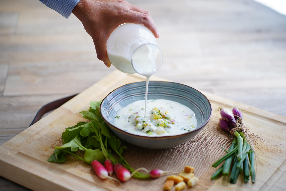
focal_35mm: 85
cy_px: 96
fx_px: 675
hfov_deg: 23.9
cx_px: 143
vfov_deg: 16.1
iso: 400
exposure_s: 1/1250
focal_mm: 85
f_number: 2.5
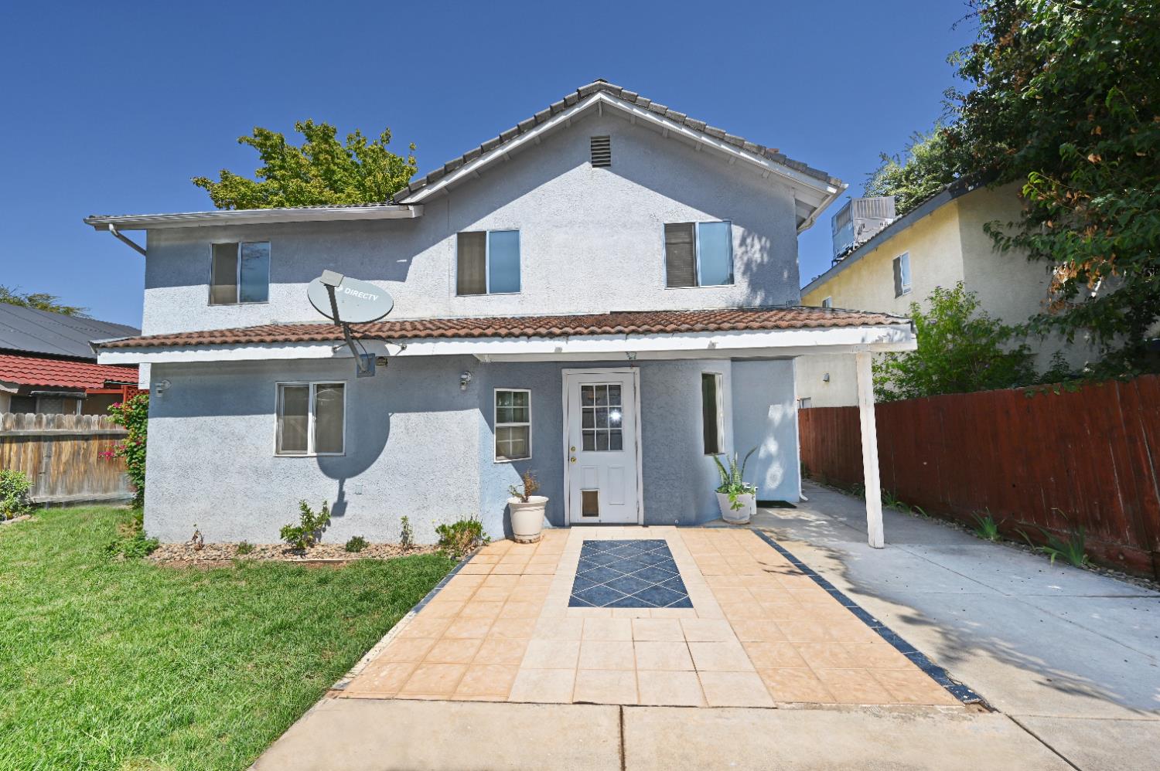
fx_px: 451
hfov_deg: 104.3
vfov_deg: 81.1
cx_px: 580
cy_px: 386
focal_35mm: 14
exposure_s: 1/200
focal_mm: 14
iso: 100
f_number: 11
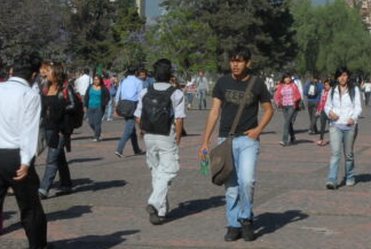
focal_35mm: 110
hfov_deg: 18.4
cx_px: 279
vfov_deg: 12.5
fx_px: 1137
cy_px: 98
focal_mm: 31
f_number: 22
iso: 400
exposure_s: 1/100
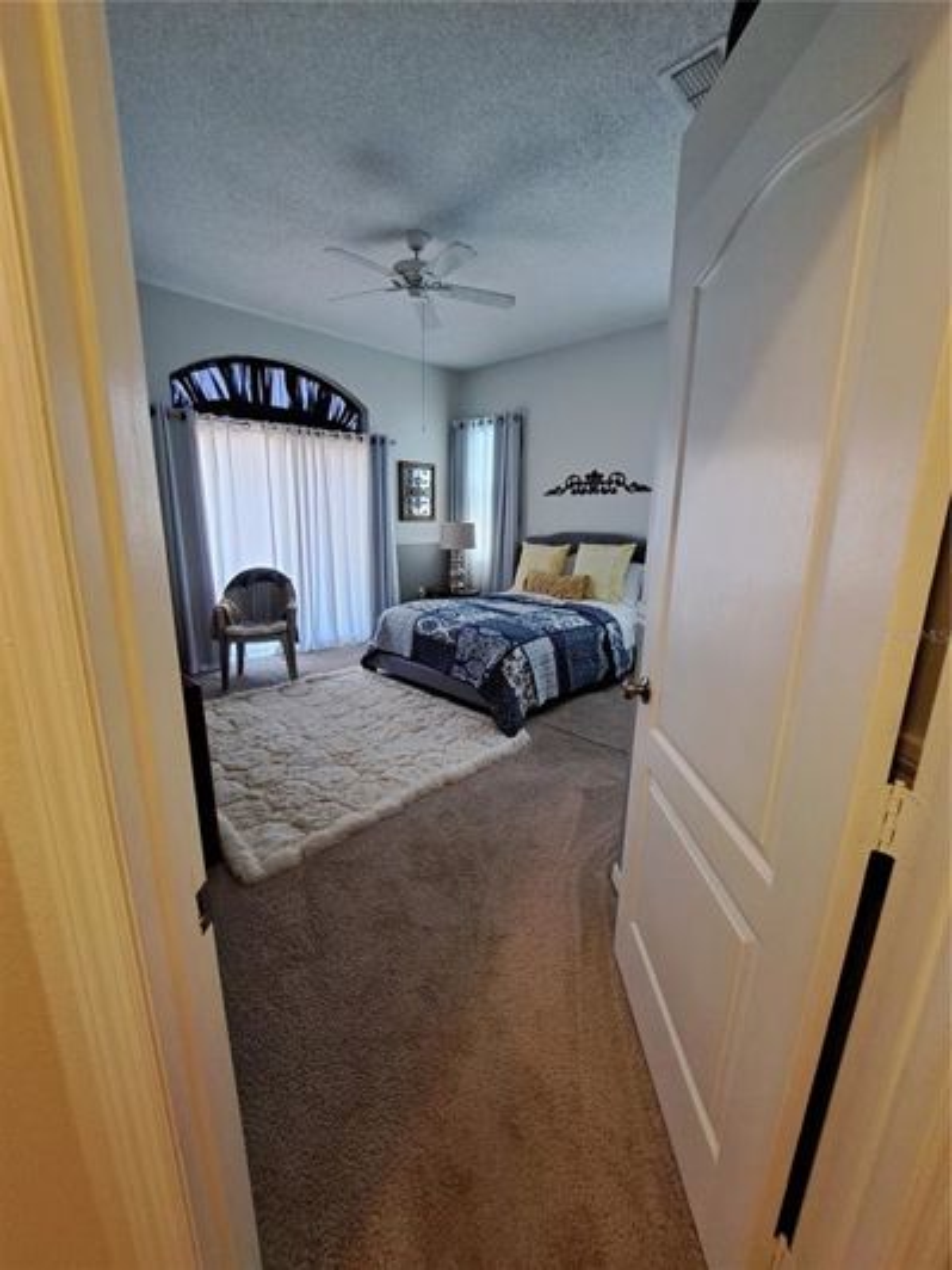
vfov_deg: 106.2
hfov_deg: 89.9
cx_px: 476
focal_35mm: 13
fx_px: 477
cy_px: 635
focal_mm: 1.74
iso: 125
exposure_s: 1/40
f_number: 2.2
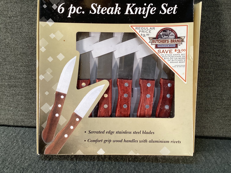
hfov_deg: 58.3
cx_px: 116
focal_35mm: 31
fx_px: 207
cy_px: 86
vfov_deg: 45.4
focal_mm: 3.3
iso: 80
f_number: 2.4
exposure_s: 1/60
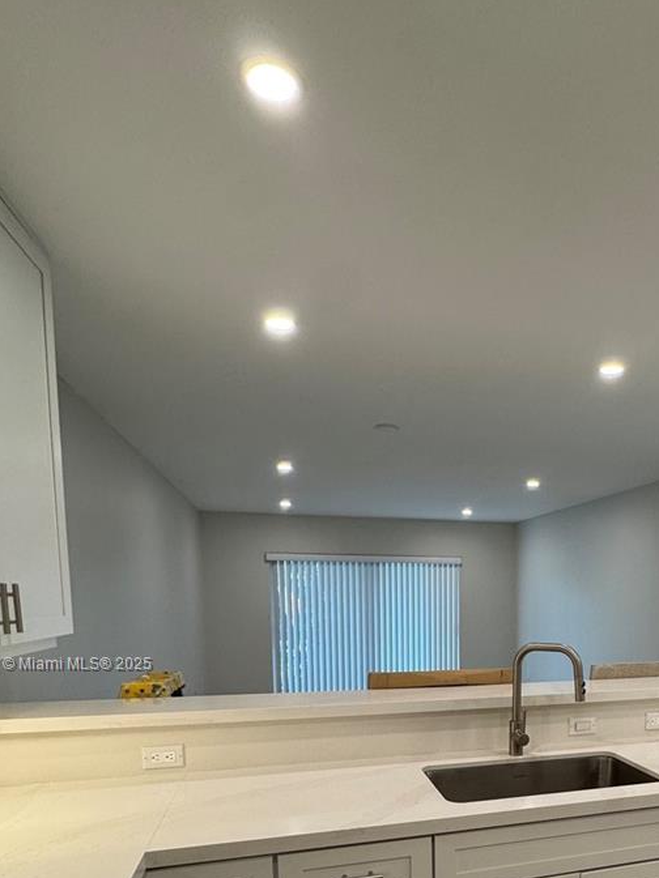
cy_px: 665
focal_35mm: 25
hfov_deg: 52.3
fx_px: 635
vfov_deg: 64.9
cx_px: 501
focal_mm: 2.22
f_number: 2.2
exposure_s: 1/120
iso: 160
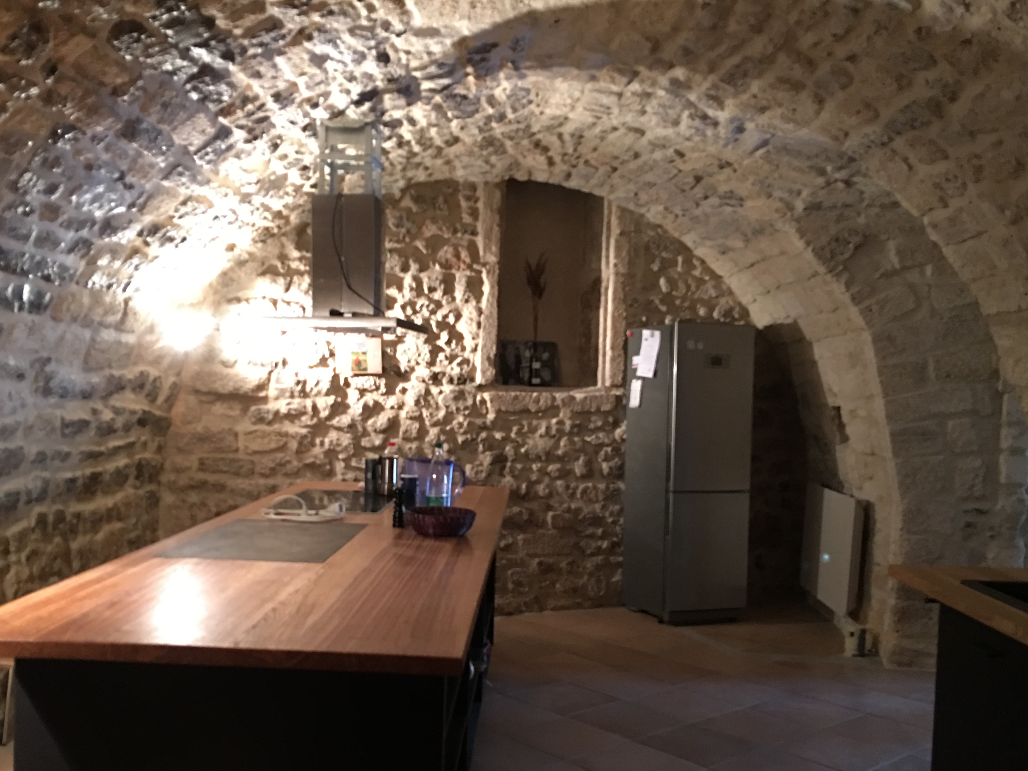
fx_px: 1069
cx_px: 504
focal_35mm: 36
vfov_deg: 39.5
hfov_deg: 51.4
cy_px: 455
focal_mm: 4.15
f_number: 2.2
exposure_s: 1/4
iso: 100
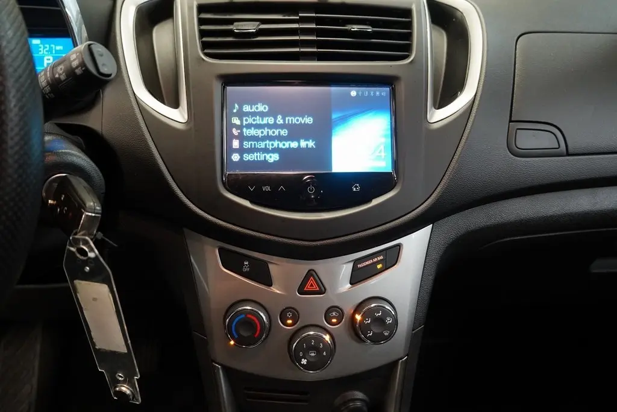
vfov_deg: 47.9
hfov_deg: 67.4
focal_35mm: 27
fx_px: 463
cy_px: 206
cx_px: 308
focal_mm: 18
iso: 2500
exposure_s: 1/30
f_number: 3.5
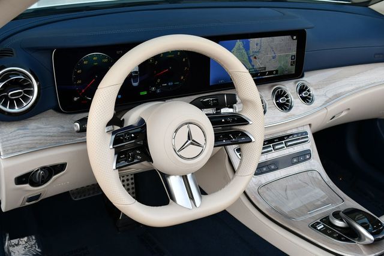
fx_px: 427
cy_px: 128
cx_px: 192
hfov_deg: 48.4
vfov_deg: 33.5
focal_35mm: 40
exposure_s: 1/250
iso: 250
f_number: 5.6
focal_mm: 20
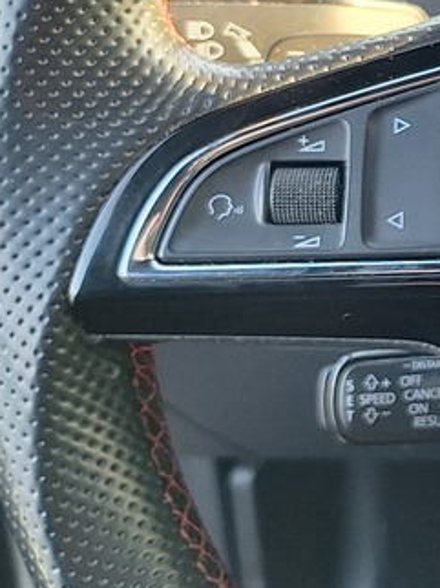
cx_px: 871
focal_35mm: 103
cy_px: 117
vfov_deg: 18.9
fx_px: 1748
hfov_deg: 12.6
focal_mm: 5.54
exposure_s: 1/100
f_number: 1.8
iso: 80
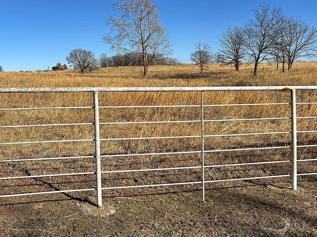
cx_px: 38
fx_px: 394
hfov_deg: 40.9
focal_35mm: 43
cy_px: 90
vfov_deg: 33.4
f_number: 1.8
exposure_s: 1/6623
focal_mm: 6.9
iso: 80
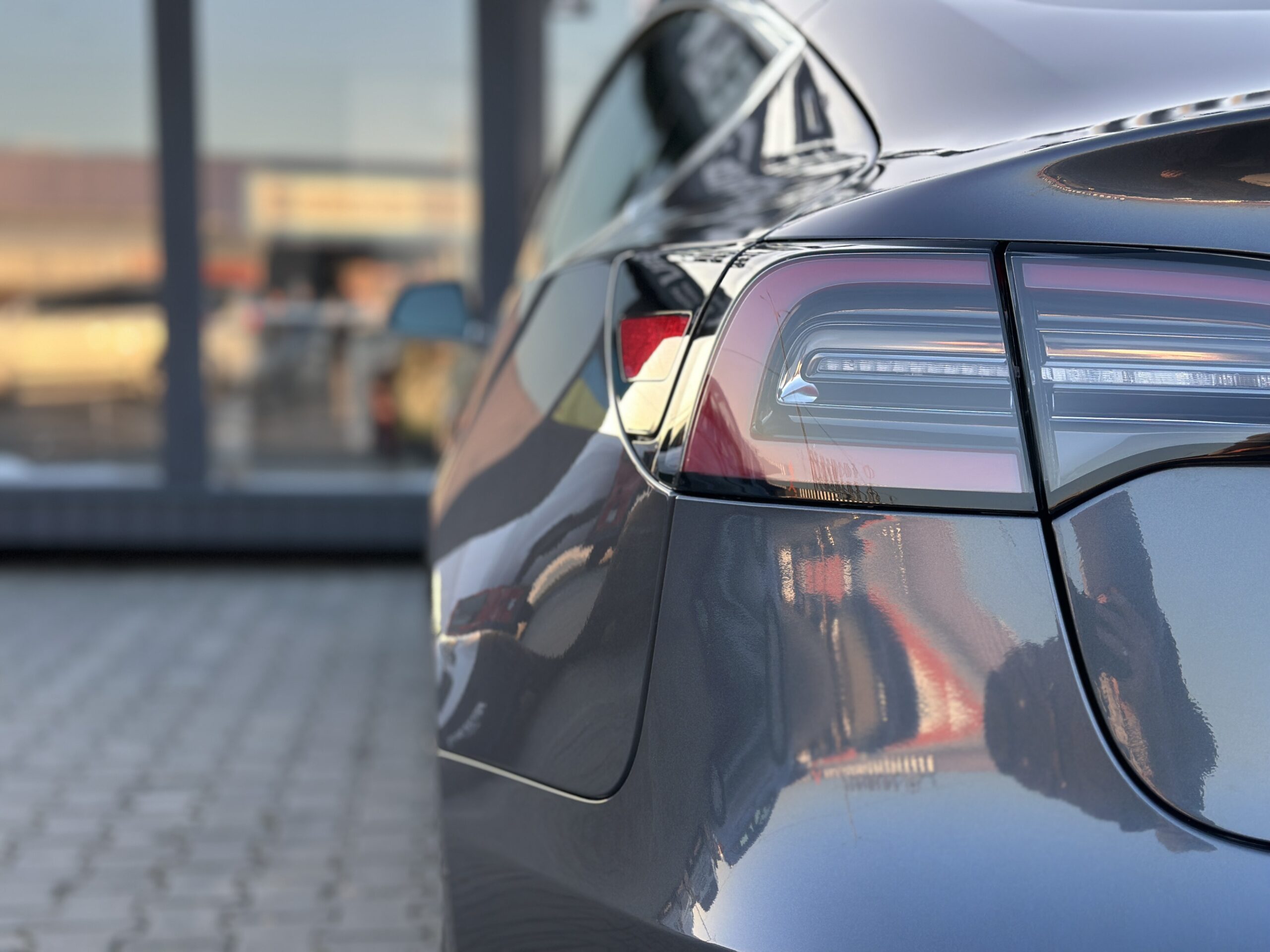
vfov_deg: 30.3
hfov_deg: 39.7
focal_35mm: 48
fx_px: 1761
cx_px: 635
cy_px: 476
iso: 80
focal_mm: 6.86
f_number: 1.78
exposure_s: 1/355
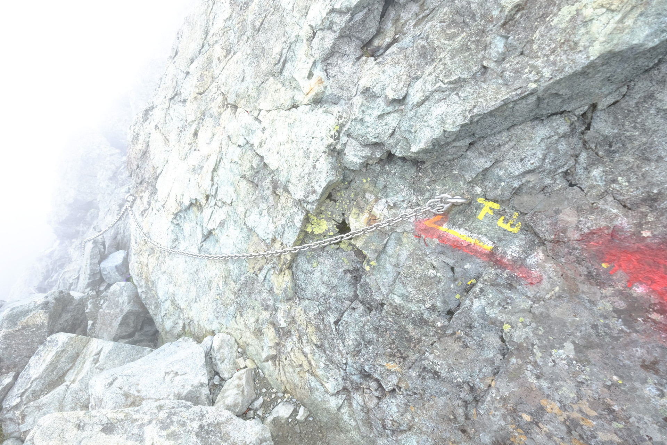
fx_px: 278
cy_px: 222
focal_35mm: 15
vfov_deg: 77.3
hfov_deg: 100.4
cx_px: 334
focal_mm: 10
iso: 200
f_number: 4
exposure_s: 1/70
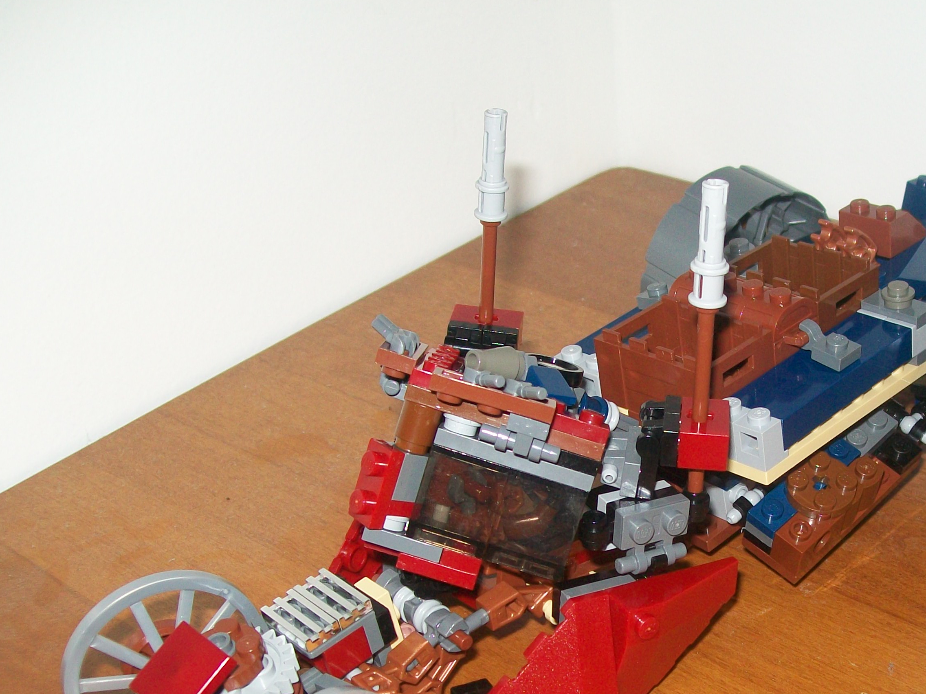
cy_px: 515
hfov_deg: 34.4
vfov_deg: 26.2
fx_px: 1471
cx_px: 670
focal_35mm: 55
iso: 64
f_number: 2.7
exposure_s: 1/60
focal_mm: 6
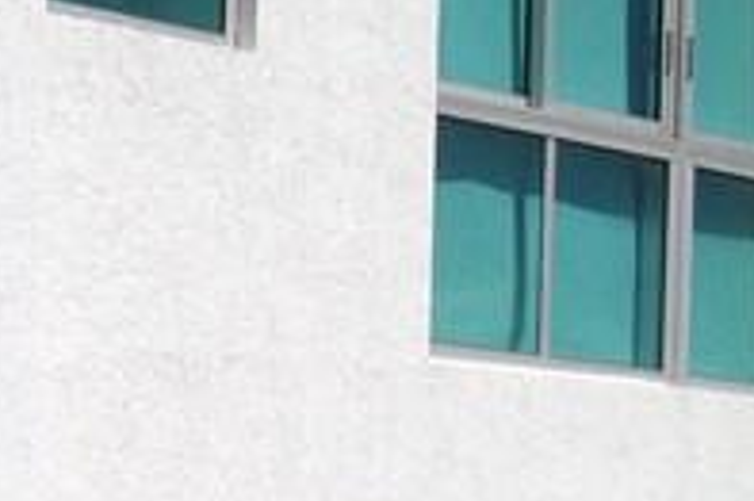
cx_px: -704
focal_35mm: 189
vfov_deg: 7.1
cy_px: 903
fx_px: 3955
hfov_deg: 10.1
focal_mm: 4.28
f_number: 2.4
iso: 64
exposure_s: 1/3460
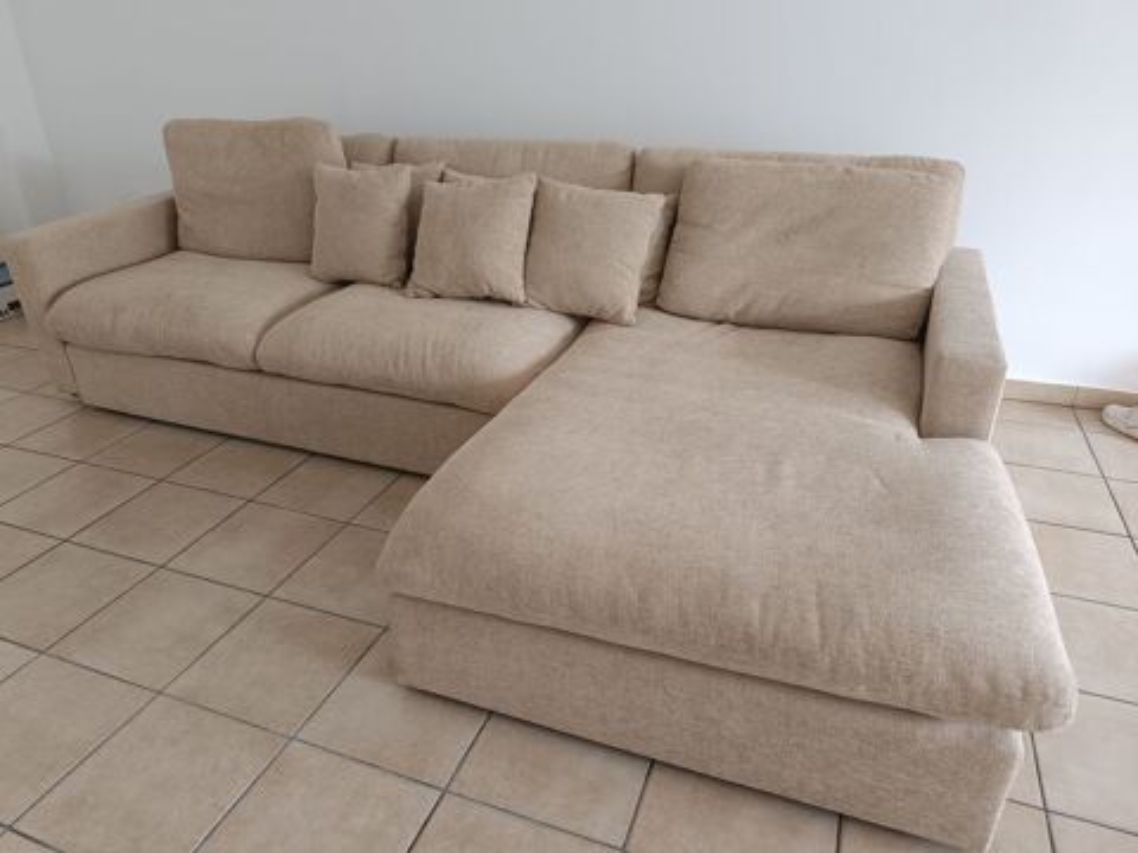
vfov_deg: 56.8
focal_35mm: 24
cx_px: 569
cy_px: 426
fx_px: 789
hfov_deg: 71.6
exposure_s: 1/100
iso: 942
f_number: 1.65
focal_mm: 6.14
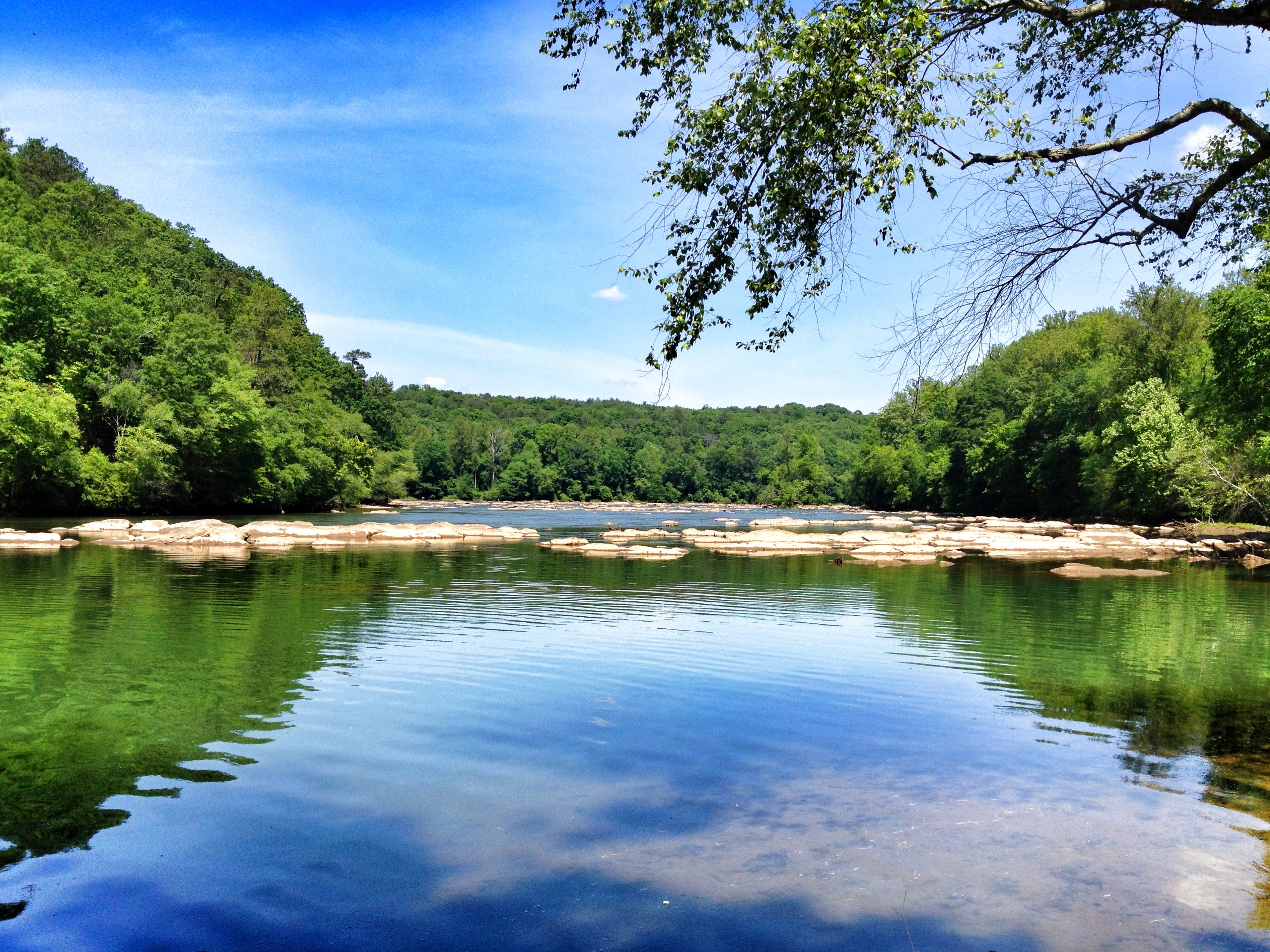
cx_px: 635
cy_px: 476
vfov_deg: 40.7
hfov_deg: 52.6
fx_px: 1284
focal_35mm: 35
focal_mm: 4.28
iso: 64
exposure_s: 1/1314
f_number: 2.4
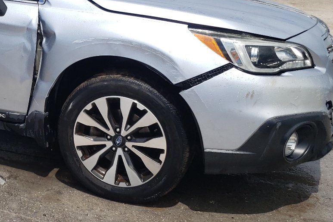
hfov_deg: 33.6
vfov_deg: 24.1
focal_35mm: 56
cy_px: 78
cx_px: 28
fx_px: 518
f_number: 1.5
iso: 50
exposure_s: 1/5000
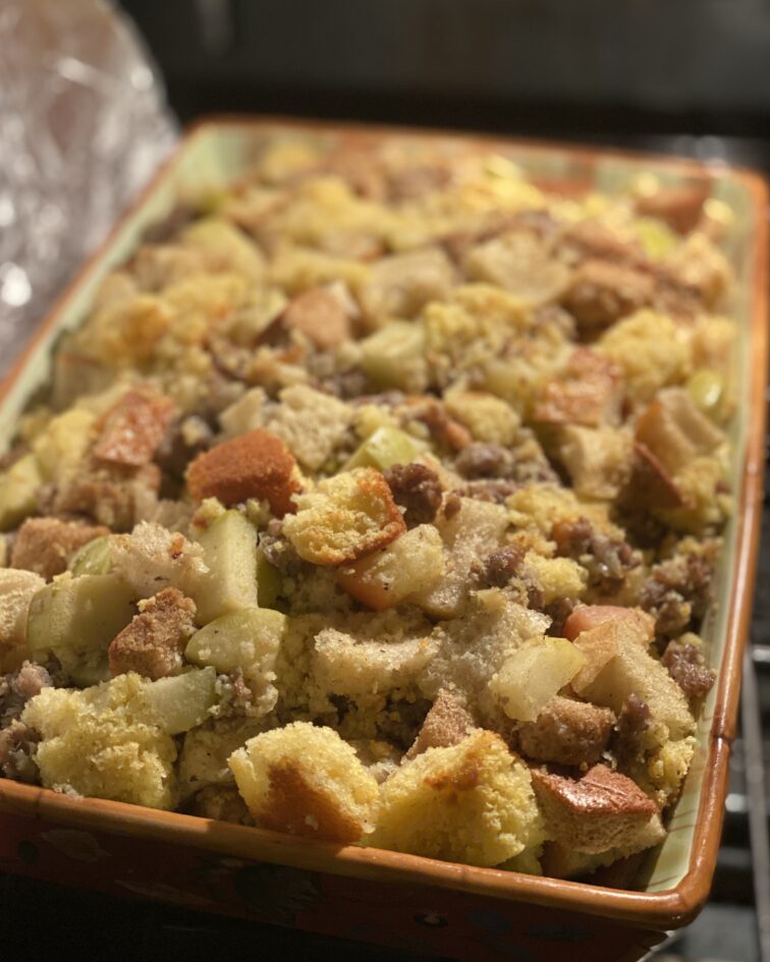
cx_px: 383
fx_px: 1567
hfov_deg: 27.6
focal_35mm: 55
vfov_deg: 34.1
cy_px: 473
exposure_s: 1/40
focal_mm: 6
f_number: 2
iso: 160
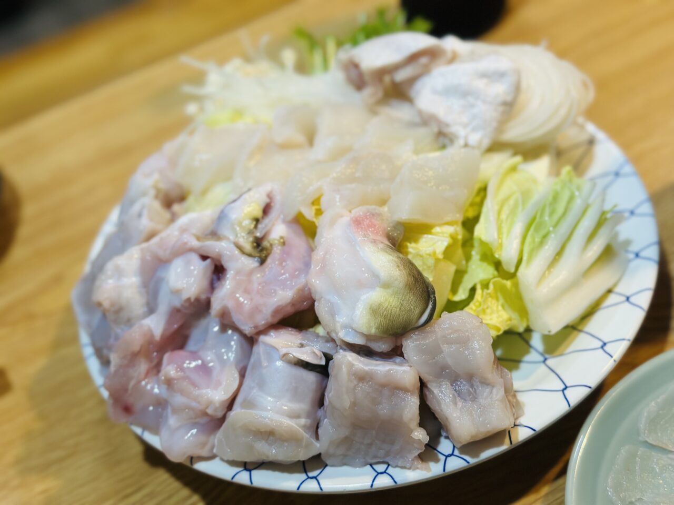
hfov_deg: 39.7
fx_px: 935
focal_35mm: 48
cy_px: 252
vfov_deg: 30.3
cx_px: 337
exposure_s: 1/60
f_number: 1.78
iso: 250
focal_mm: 6.86
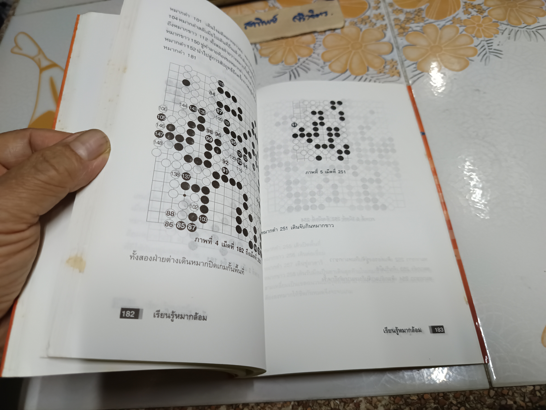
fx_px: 379
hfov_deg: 71.6
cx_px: 273
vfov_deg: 56.8
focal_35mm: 24
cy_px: 205
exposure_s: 1/50
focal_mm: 5.31
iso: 1078
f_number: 1.7
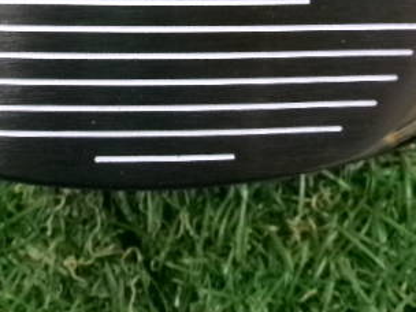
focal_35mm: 59
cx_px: 142
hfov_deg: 32.5
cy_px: 29
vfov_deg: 24.1
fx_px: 709
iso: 800
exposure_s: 1/34
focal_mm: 5.1
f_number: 3.9
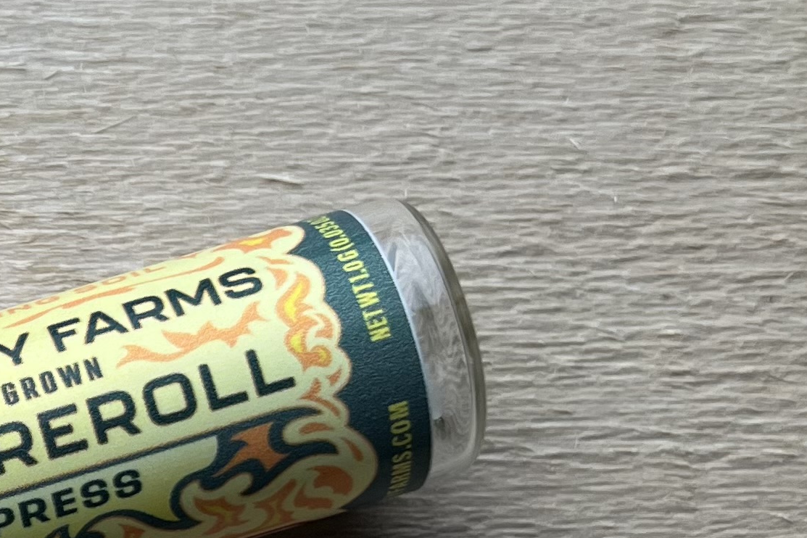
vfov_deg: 13.6
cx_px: -129
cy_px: 618
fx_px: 2197
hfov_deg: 19.7
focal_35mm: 98
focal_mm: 5.7
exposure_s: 1/387
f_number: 1.5
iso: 50
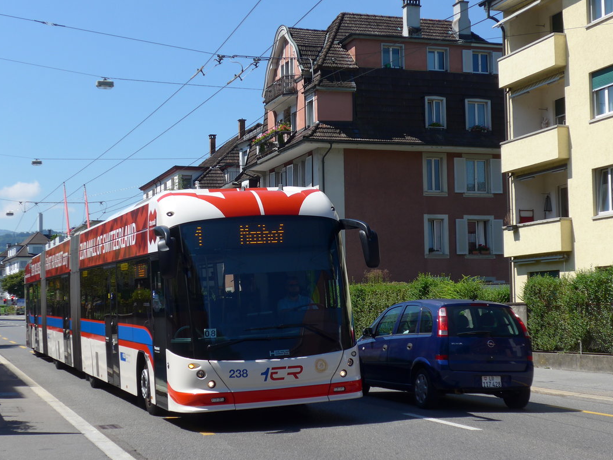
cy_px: 239
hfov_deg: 30.7
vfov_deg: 23.3
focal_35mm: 63
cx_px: 288
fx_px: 1116
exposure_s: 1/1000
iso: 80
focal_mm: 11.3
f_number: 3.4
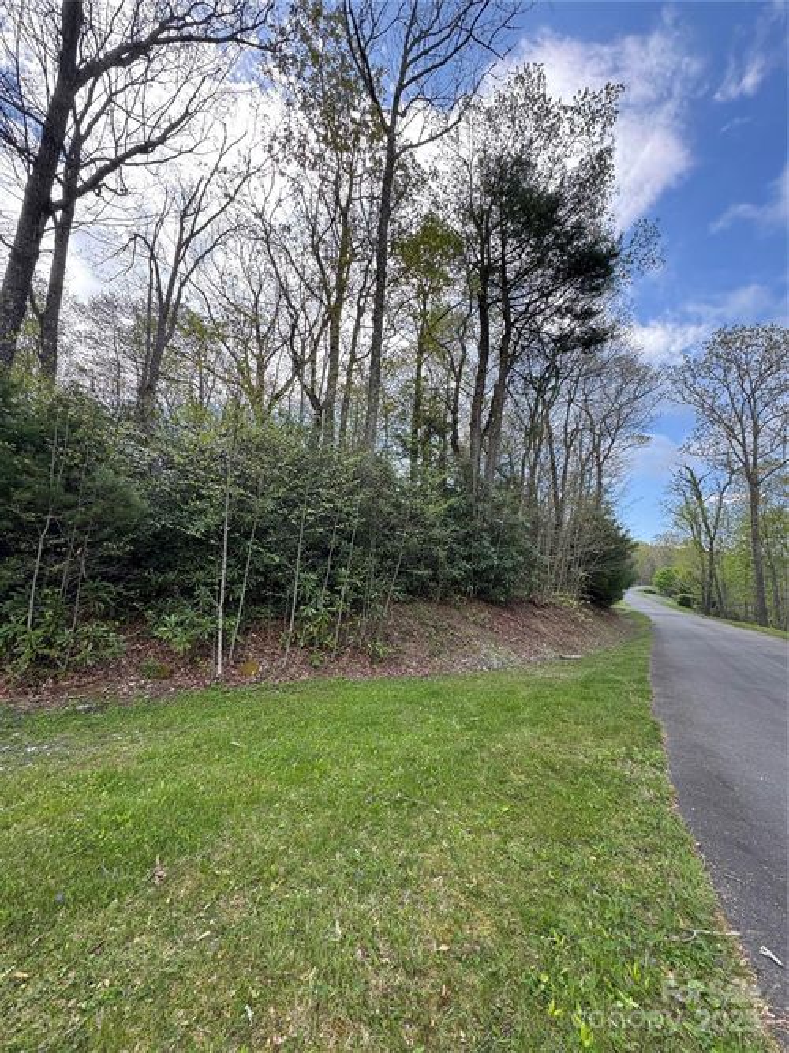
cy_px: 526
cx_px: 394
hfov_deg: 85.7
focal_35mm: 14
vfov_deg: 102.1
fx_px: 426
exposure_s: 1/303
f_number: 2.2
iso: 40
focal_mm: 2.22
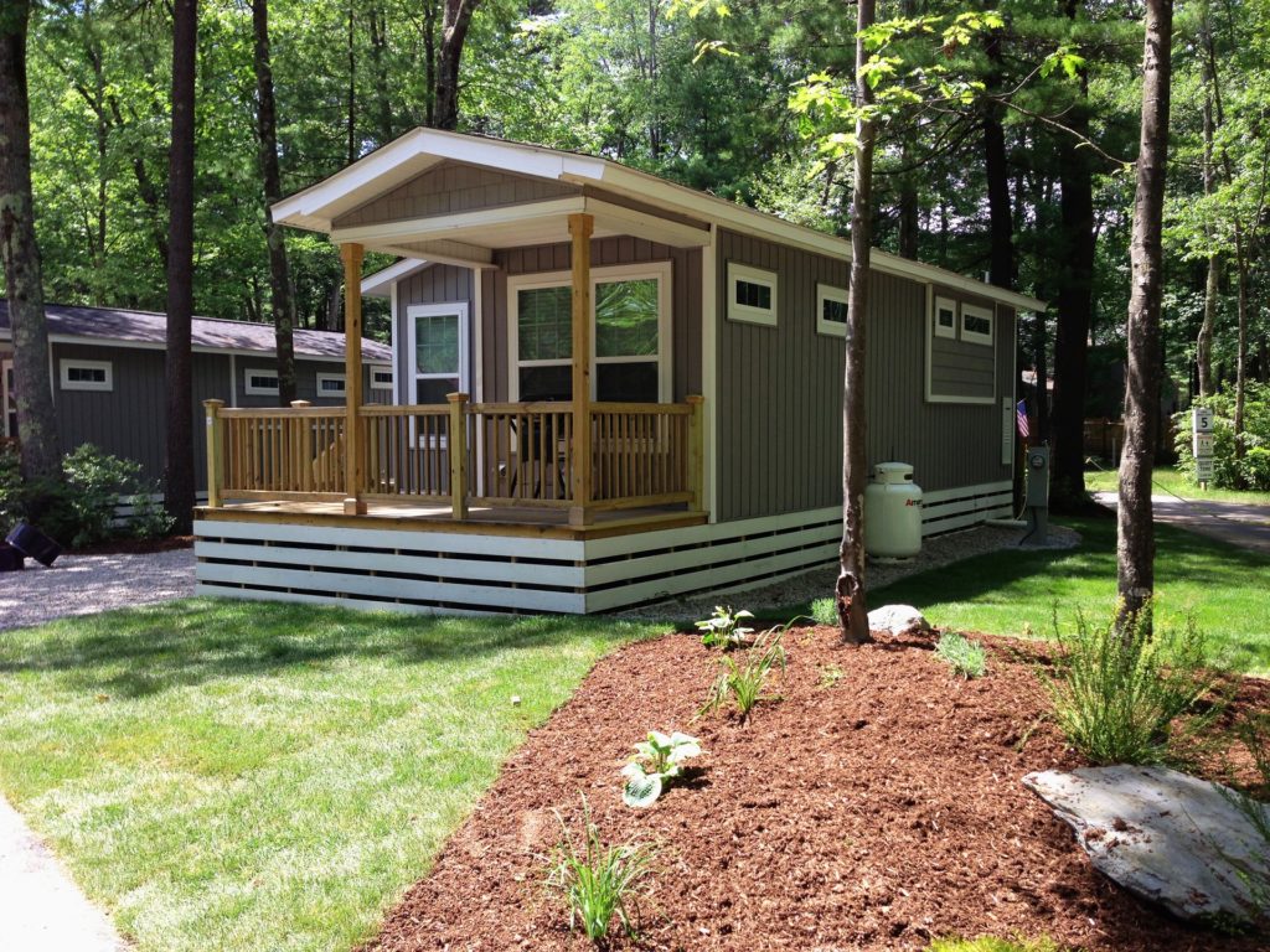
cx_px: 635
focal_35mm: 33
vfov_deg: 42.9
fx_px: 1211
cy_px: 476
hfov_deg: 55.4
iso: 50
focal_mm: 4.13
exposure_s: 1/294
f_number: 2.4
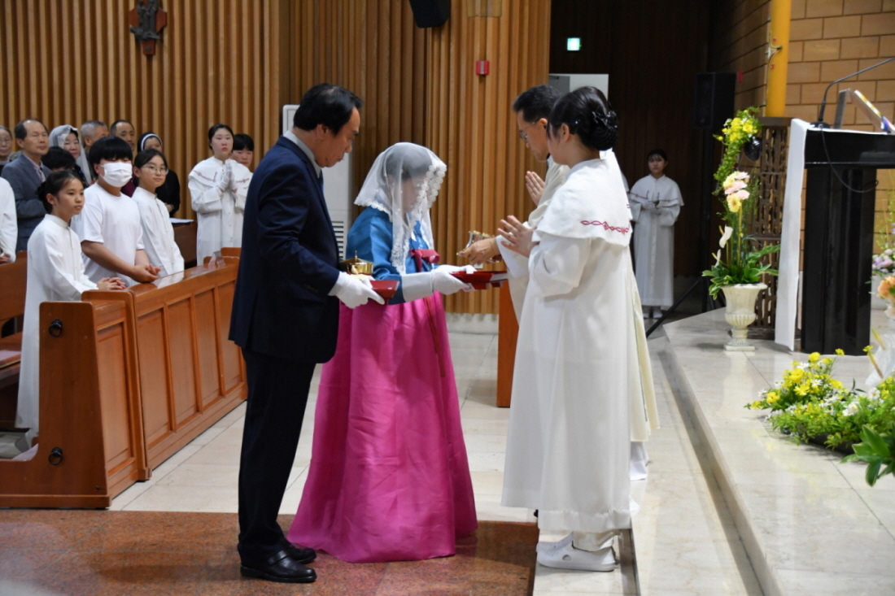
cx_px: 448
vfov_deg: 16.6
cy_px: 298
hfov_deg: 24.8
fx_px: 2038
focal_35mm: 82
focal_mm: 55
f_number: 5
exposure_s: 1/125
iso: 2200
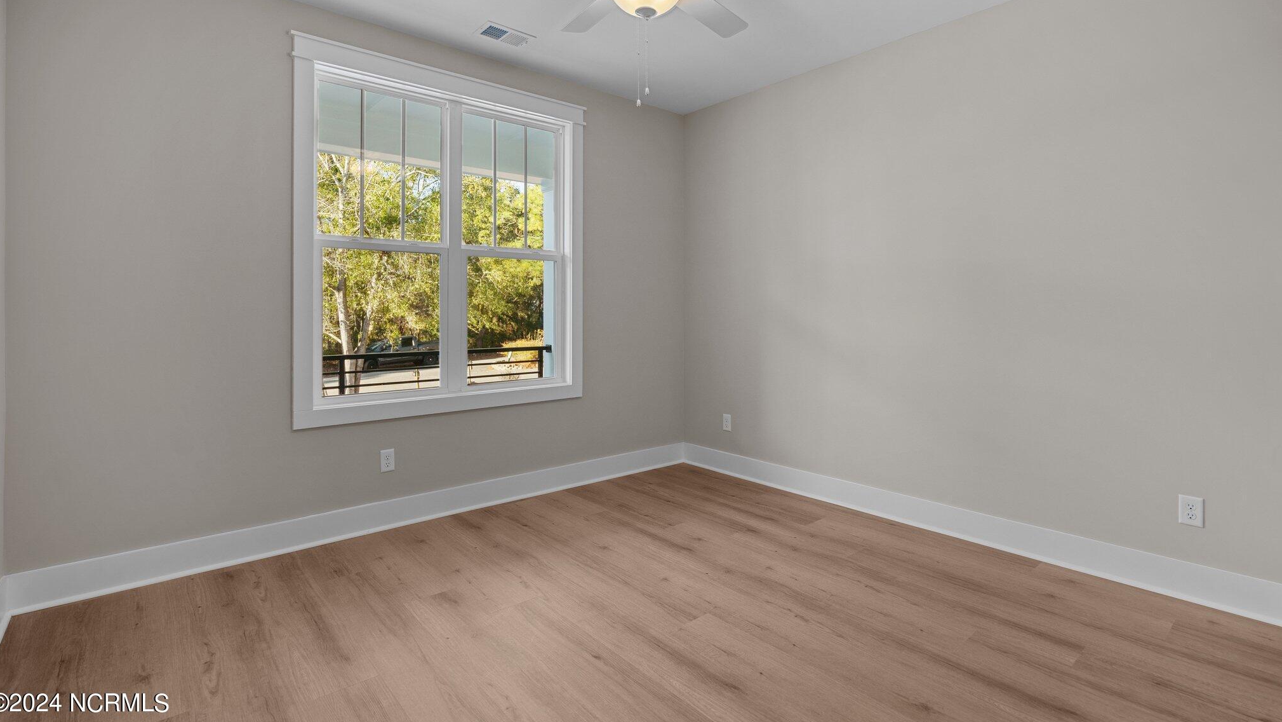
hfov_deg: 95.9
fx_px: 578
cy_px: 309
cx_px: 638
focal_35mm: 17
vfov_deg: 63.6
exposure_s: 1/6
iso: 250
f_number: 4
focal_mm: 16
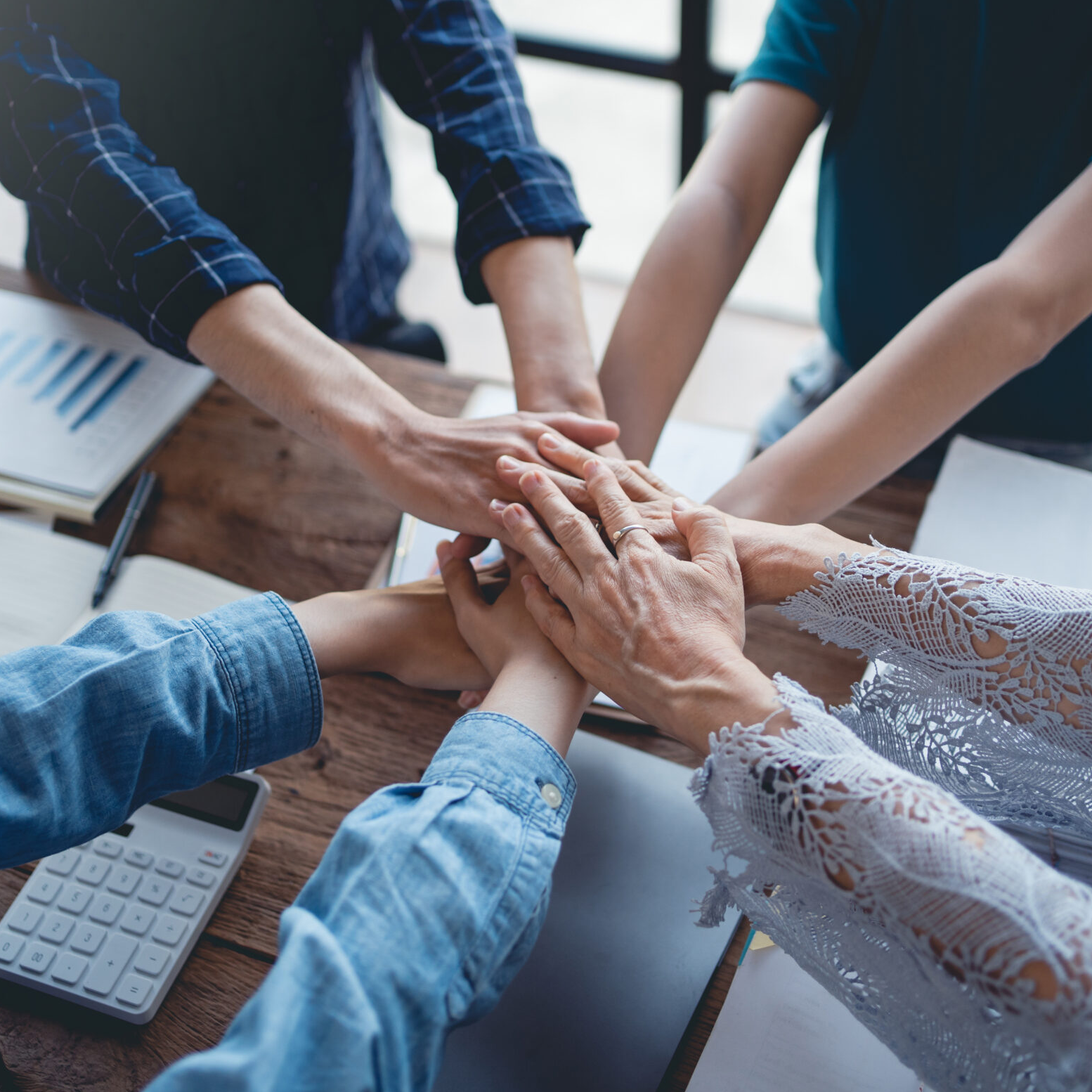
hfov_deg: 34.7
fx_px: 1749
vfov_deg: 34.7
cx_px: 525
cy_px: 496
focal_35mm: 49
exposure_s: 1/500
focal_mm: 35
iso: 320
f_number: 2
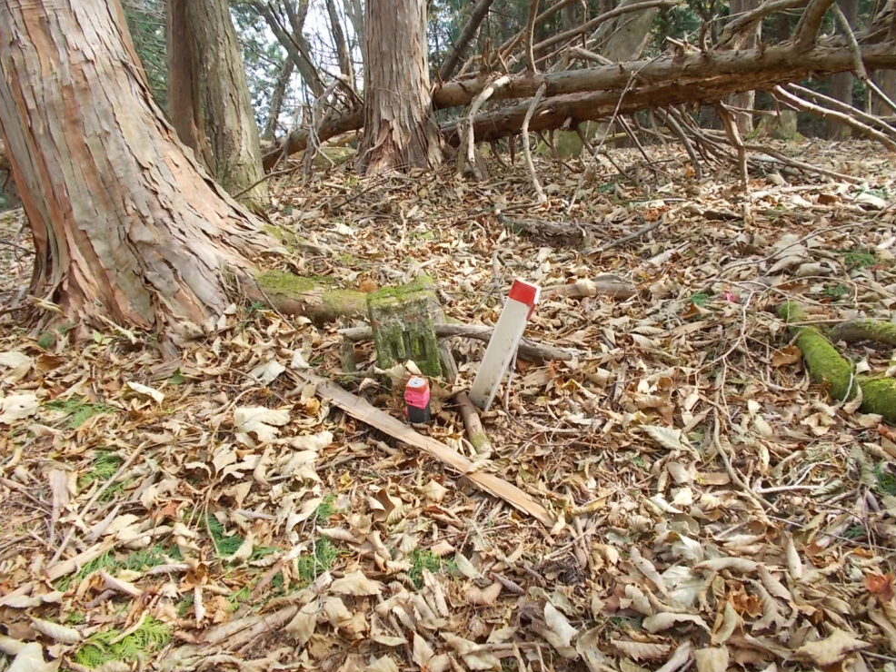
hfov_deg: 65.3
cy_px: 348
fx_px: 699
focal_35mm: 27
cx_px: 443
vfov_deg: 51.4
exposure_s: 1/80
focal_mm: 4.6
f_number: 3.2
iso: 80
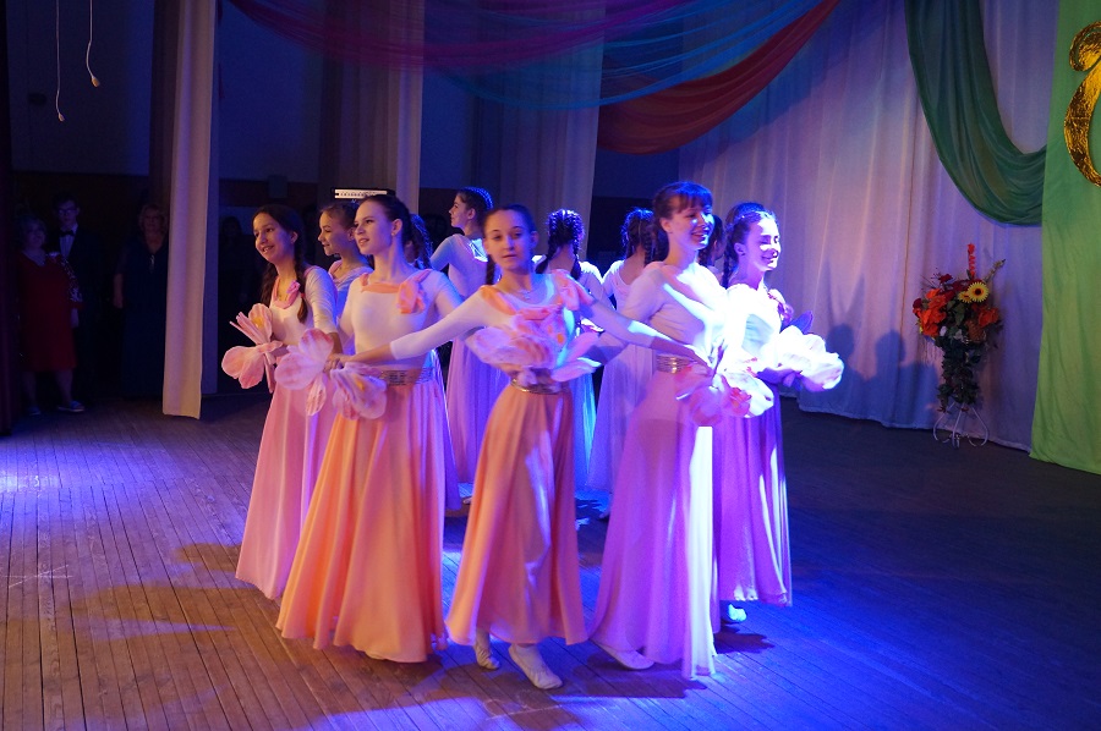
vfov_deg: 39.9
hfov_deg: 57.3
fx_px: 1008
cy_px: 366
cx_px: 550
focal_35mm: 33
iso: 1250
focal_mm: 22
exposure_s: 1/60
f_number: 4
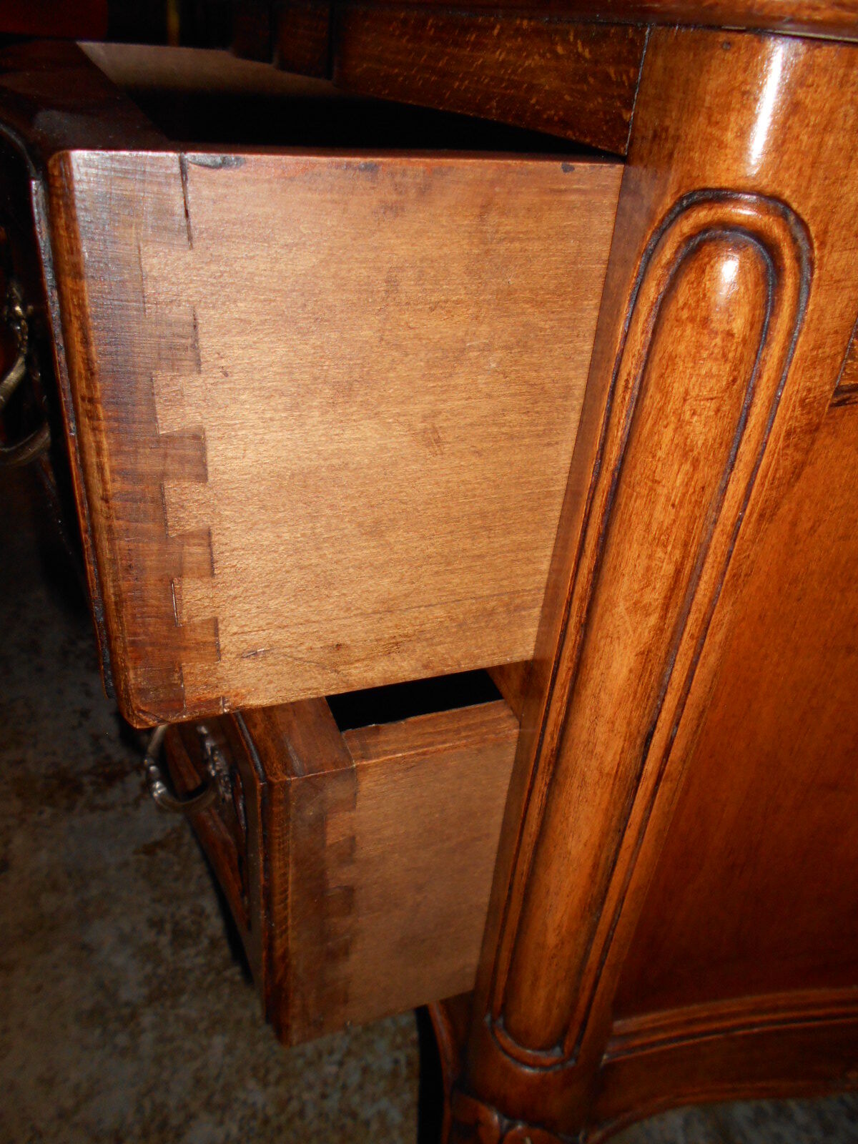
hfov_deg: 53.1
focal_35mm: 26
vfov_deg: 67.3
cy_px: 572
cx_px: 429
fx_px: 859
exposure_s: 1/25
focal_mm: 4.6
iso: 200
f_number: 8
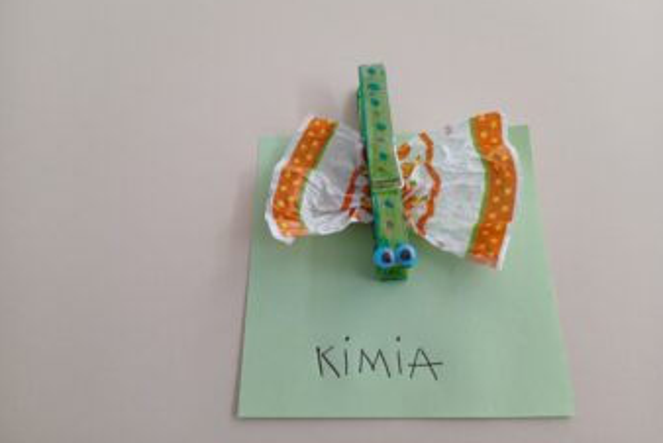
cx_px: 337
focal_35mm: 28
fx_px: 516
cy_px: 199
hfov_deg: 65.4
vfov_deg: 46.4
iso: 125
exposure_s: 1/50
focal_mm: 3.98
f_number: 1.8
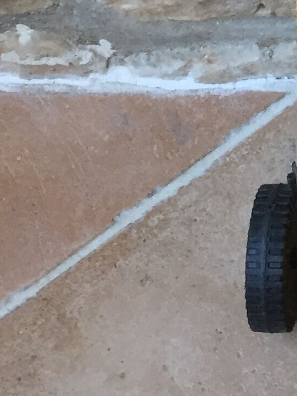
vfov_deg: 14.2
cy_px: -196
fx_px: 1487
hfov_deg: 10.9
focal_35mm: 130
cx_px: 481
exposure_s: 1/33
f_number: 2.2
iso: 125
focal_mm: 4.15
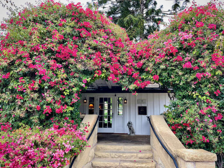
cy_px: 84
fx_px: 168
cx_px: 112
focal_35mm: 26
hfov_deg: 67.3
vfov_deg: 53.1
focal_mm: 4.2
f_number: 1.6
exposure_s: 1/126
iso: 32
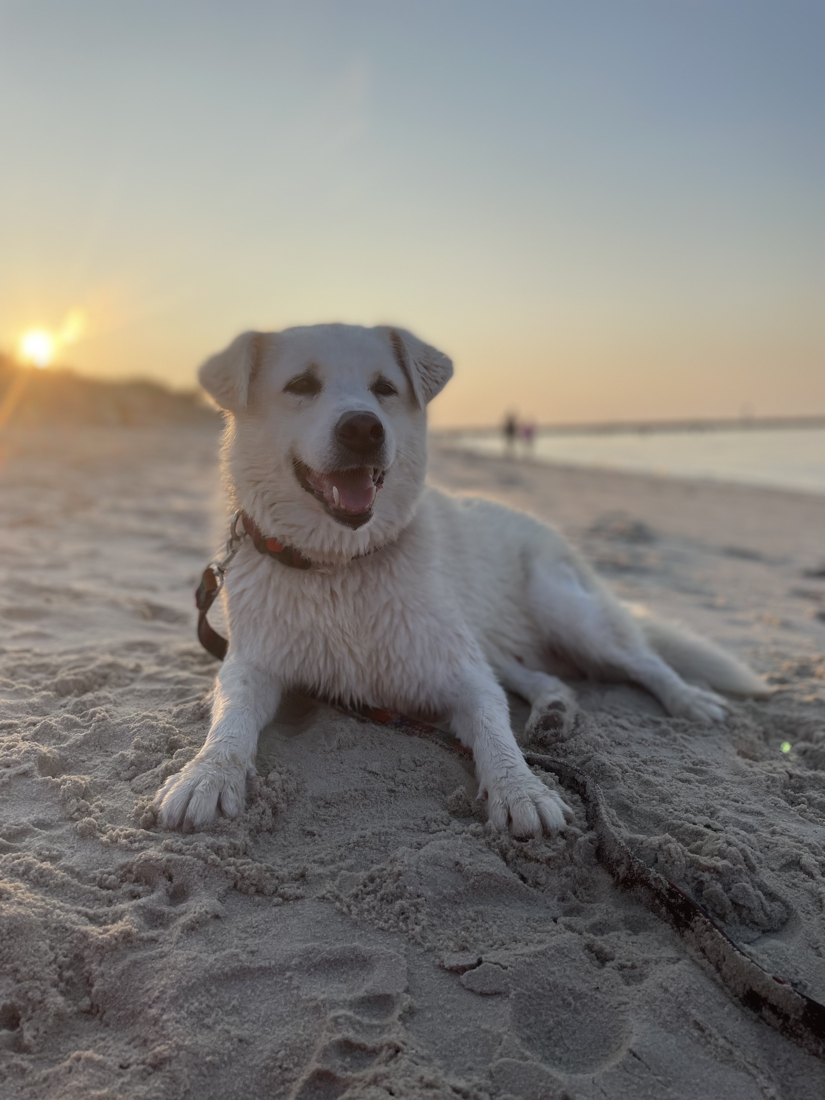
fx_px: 826
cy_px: 550
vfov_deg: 67.3
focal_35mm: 26
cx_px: 412
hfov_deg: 53.1
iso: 32
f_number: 1.6
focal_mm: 4.2
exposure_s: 1/2353
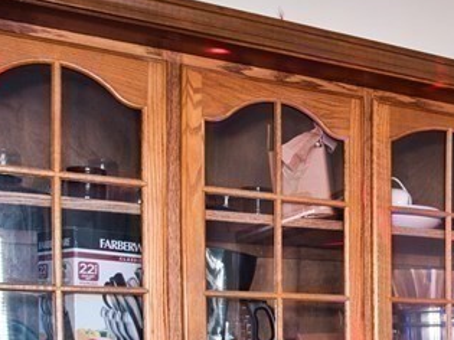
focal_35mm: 65
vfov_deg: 21.2
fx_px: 852
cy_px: 398
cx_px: 724
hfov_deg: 22.8
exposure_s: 1/80
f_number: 1.7
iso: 200
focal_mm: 10
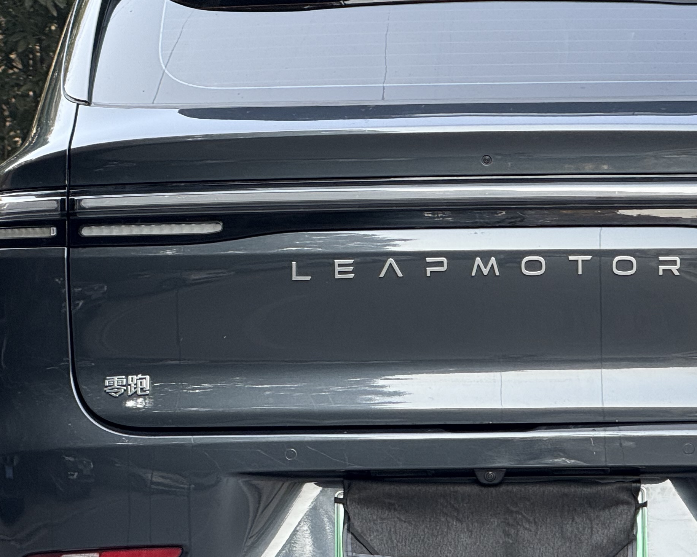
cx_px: 481
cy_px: 355
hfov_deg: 7.5
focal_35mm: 258
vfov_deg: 6.0
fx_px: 5321
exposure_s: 1/114
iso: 64
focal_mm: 15.66
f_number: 2.8
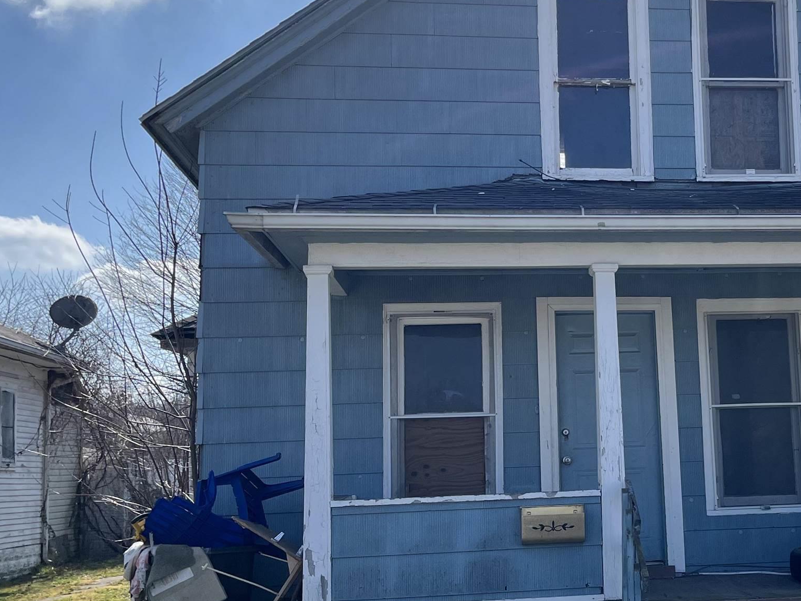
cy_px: 313
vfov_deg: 28.0
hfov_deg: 35.5
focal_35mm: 52
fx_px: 1203
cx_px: 648
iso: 50
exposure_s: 1/4651
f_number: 1.6
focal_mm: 5.1
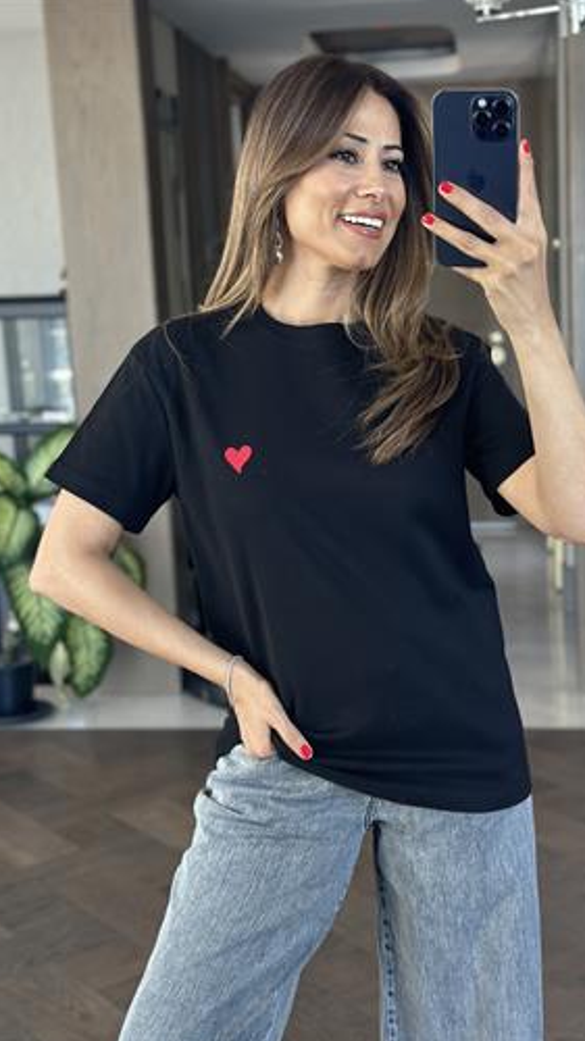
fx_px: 1463
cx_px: 329
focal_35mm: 53
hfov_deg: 22.6
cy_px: 525
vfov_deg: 39.2
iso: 125
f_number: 1.78
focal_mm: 6.86
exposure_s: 1/91
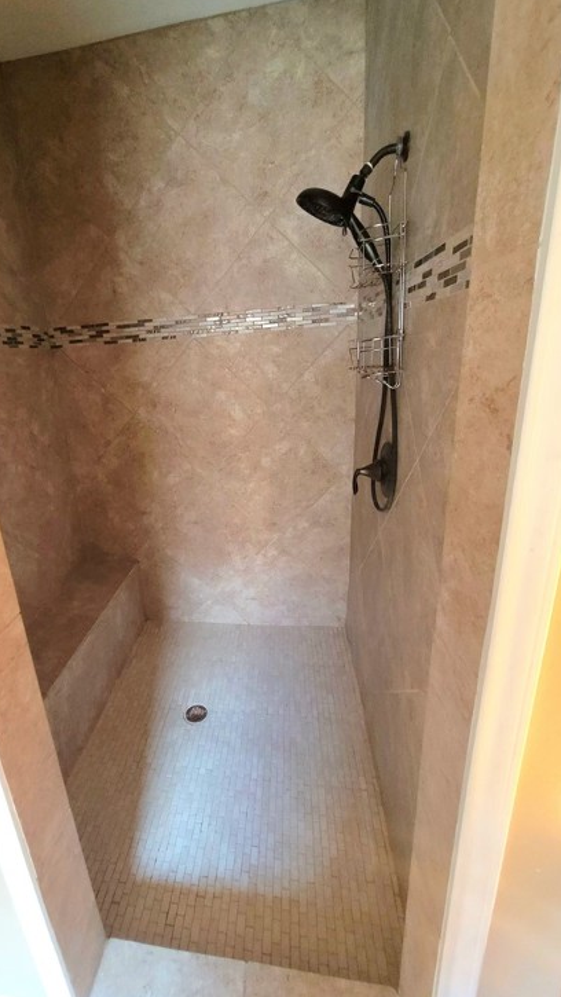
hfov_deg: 69.5
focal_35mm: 15
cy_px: 480
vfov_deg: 102.9
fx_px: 397
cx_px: 213
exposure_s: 1/30
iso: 640
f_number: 2.2
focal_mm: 1.74
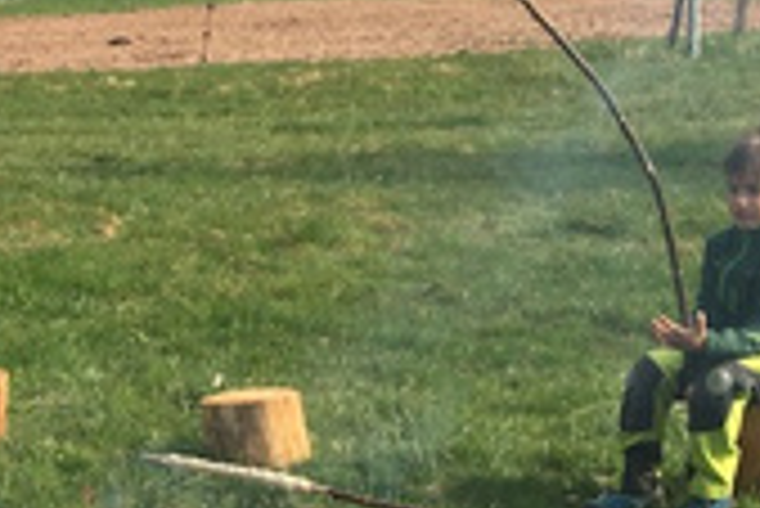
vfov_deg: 12.6
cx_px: 22
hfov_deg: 18.6
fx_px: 2261
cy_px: 562
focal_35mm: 107
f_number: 2.2
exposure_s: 1/905
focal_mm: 4.15
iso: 25
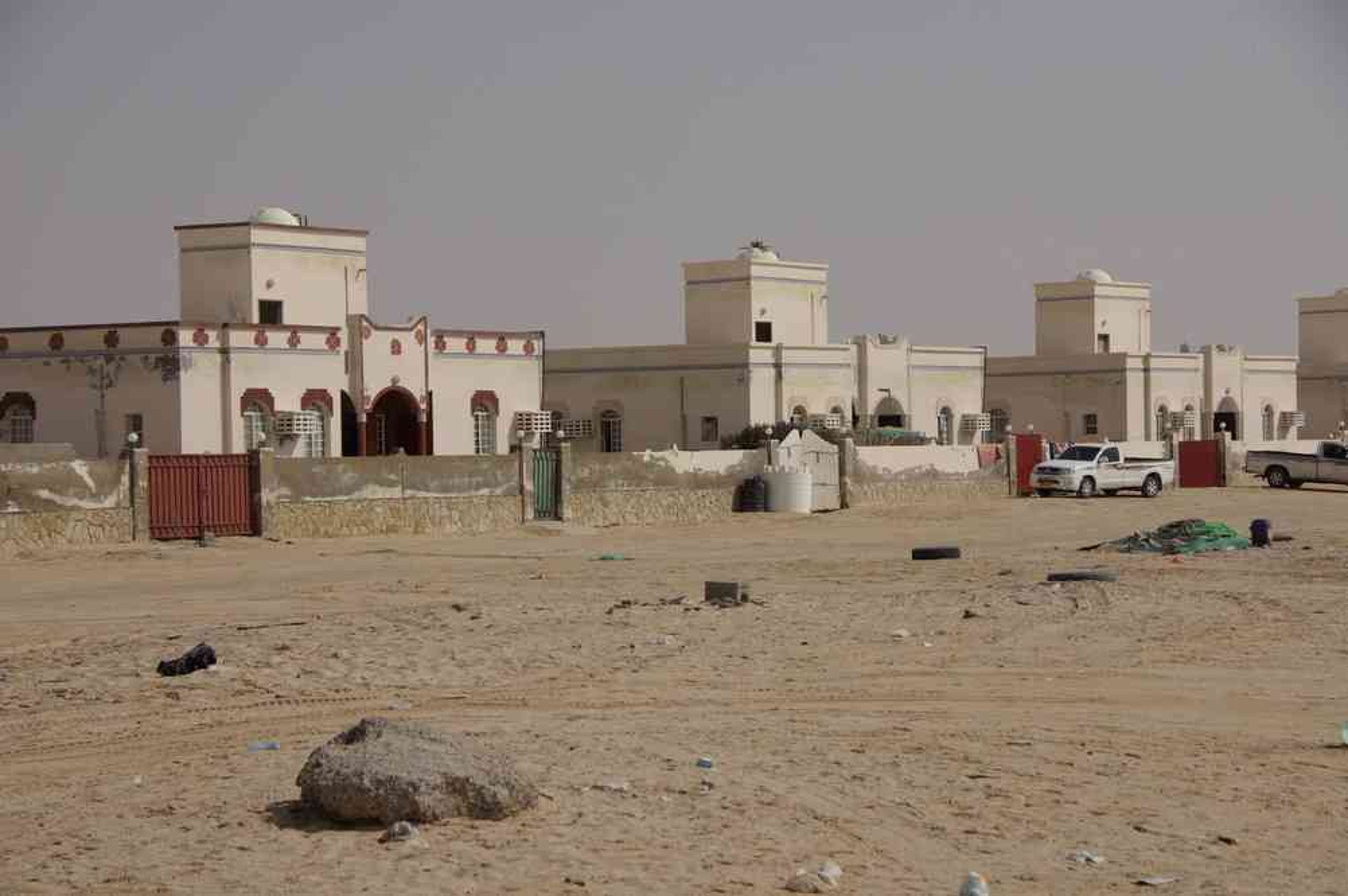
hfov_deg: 23.4
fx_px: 3254
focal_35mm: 87
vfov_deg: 15.7
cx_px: 674
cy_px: 448
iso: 100
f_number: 6.7
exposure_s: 1/750
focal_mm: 57.5
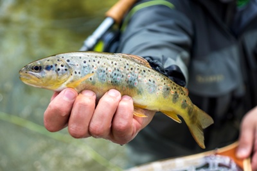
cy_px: 86
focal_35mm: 90
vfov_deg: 15.2
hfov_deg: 22.6
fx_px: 643
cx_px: 128
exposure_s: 1/320
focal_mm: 60
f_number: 4.5
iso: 100
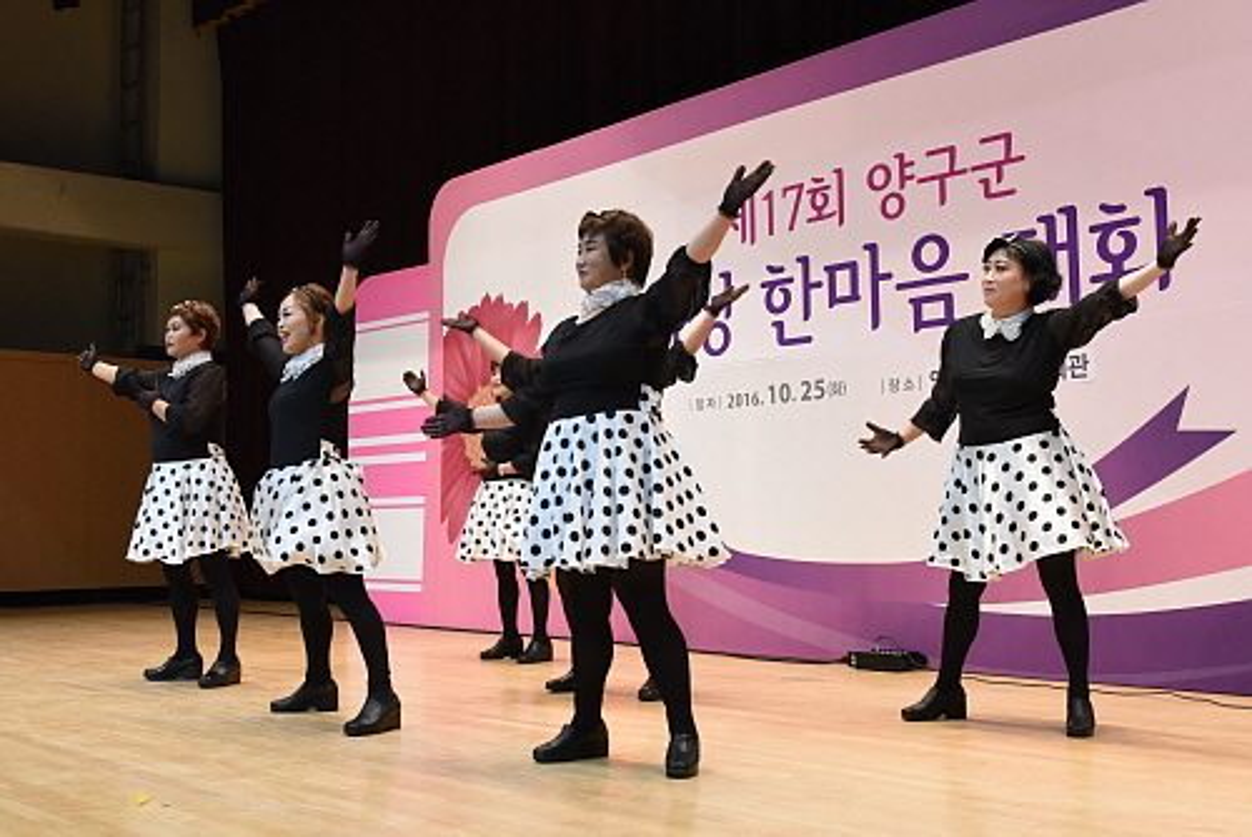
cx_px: 626
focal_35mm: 32
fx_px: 1113
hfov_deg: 58.7
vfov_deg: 41.2
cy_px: 418
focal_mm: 32
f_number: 7.1
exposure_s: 1/125
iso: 2500
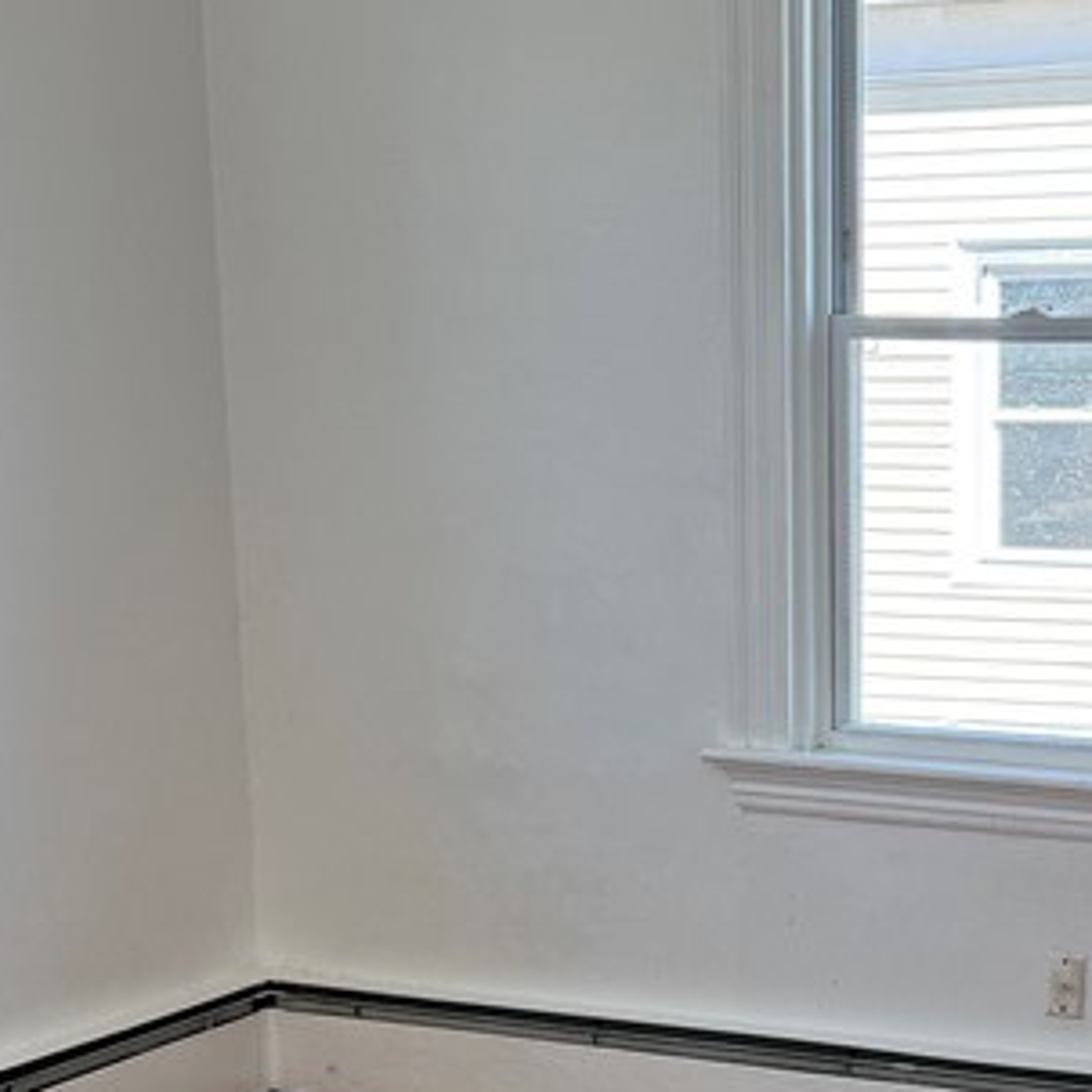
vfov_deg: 23.4
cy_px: 951
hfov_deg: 23.5
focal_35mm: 72
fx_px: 2570
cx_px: 929
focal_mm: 6.76
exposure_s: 1/240
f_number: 1.78
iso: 100
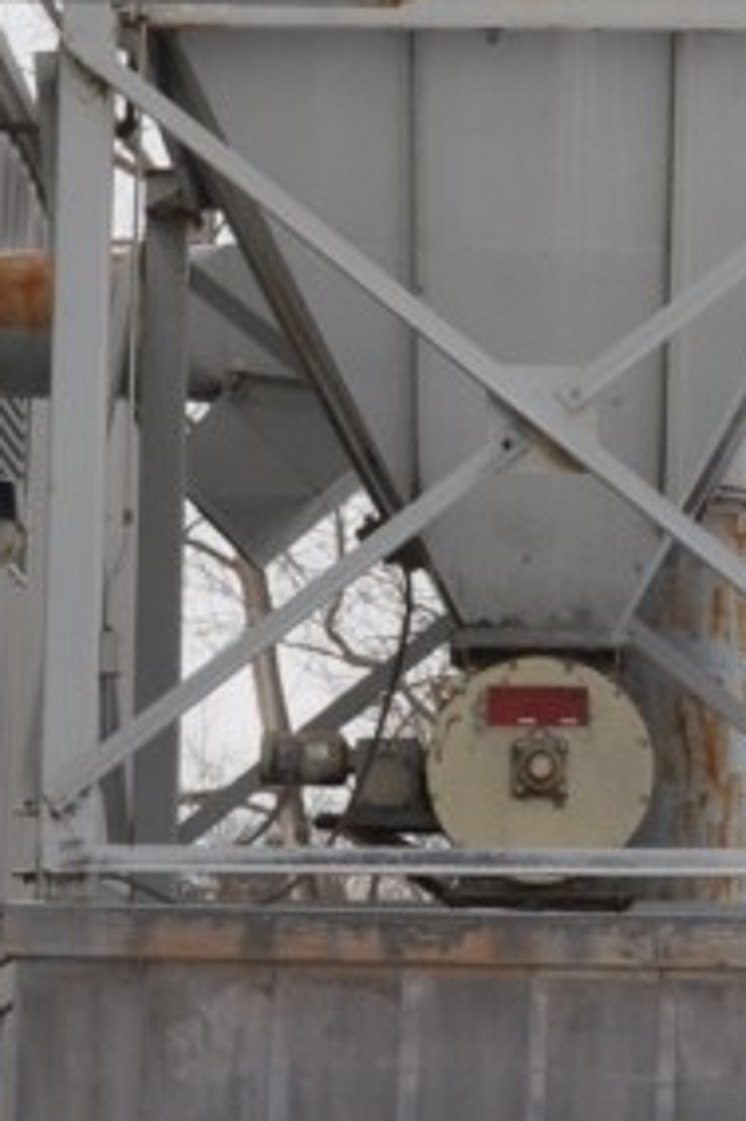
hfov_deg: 10.7
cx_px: 580
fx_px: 3984
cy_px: 355
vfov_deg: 16.0
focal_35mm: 128
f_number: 9
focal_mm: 21
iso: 200
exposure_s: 1/320
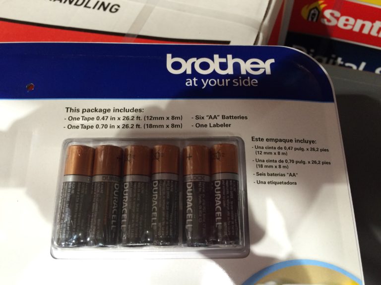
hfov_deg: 61.7
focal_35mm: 29
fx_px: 319
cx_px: 190
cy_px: 142
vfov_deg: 48.2
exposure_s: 1/33
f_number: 2.2
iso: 160
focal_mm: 4.15
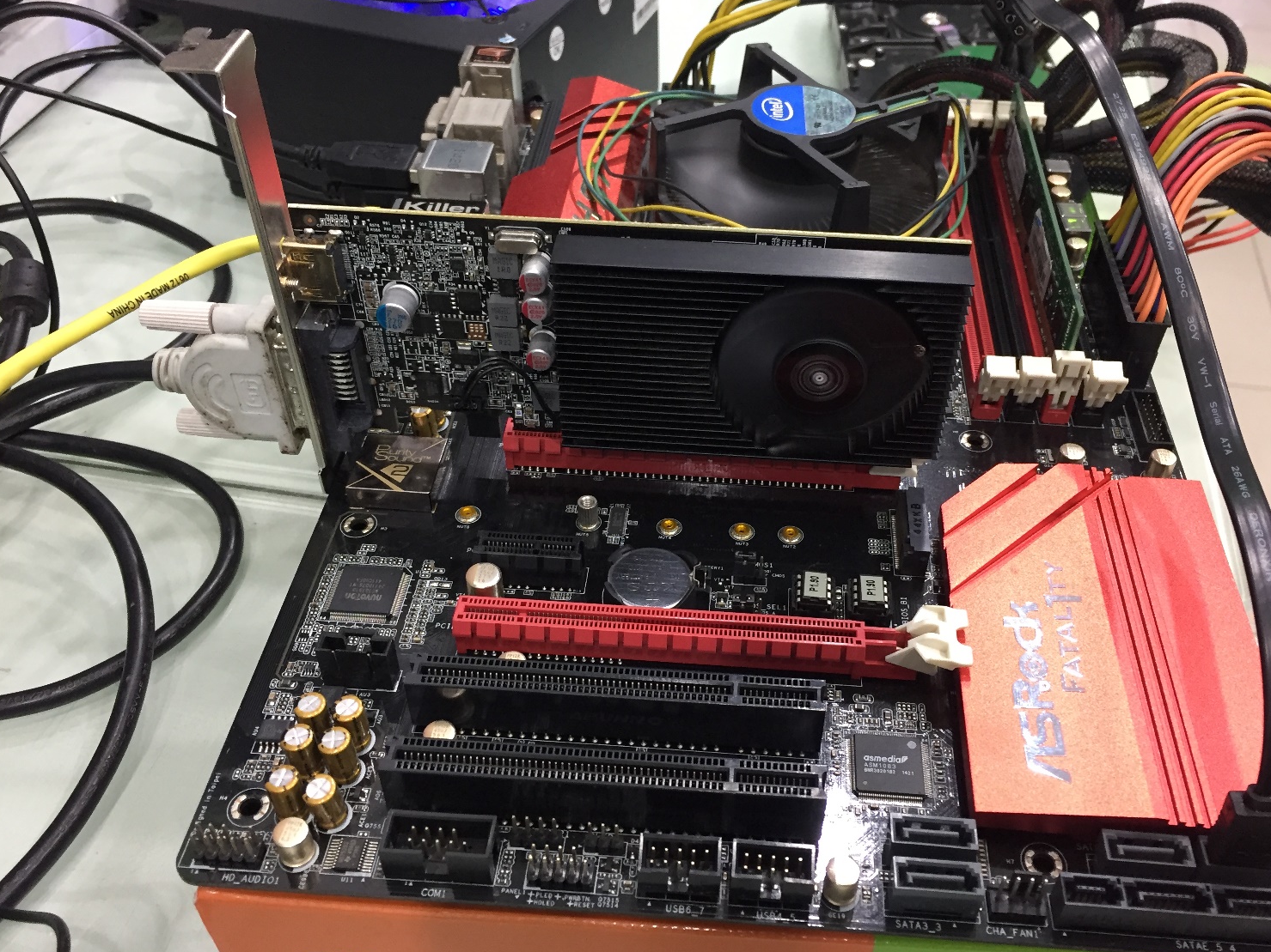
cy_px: 482
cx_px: 693
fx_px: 1175
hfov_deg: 56.7
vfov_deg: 44.2
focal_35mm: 32
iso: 200
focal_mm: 4.15
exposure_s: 1/33
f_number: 2.2
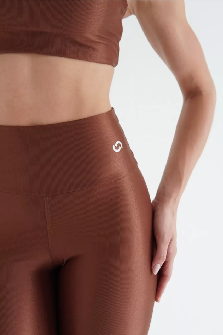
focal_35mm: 45
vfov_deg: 43.6
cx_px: 112
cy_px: 168
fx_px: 418
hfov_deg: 29.9
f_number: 4.5
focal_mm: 30
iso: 125
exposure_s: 1/100
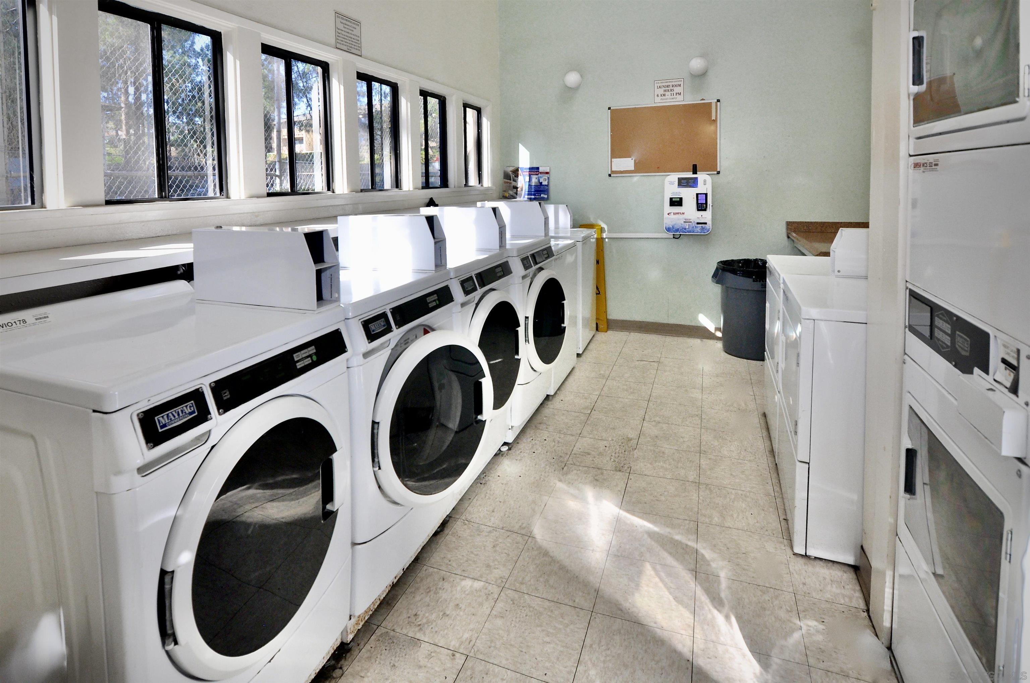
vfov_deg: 71.9
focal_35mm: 16
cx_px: 515
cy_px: 342
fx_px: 471
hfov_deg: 95.1
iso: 400
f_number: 5
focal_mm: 11
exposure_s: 1/100
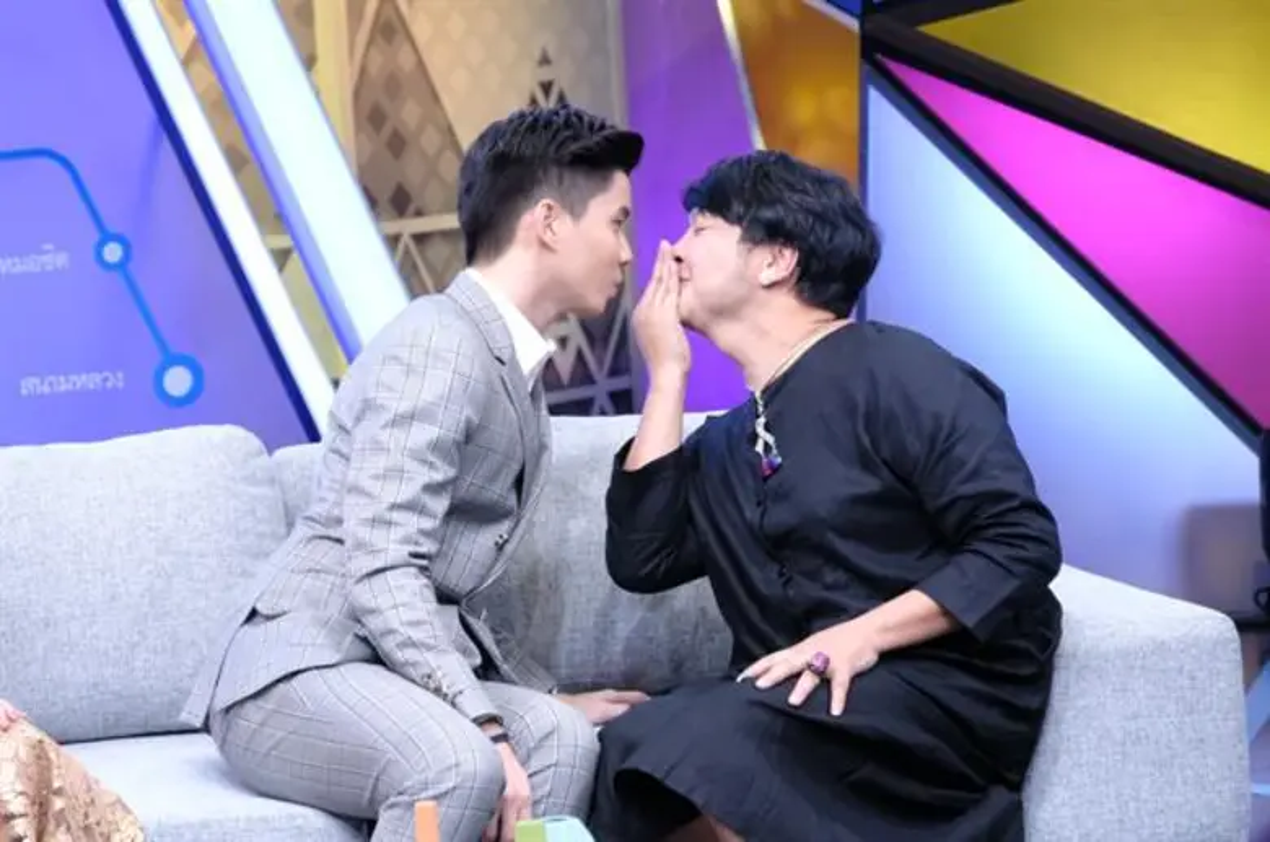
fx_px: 6127
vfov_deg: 7.9
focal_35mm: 174
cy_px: 421
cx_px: 635
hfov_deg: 11.8
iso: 6400
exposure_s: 1/500
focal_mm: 116.1
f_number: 8
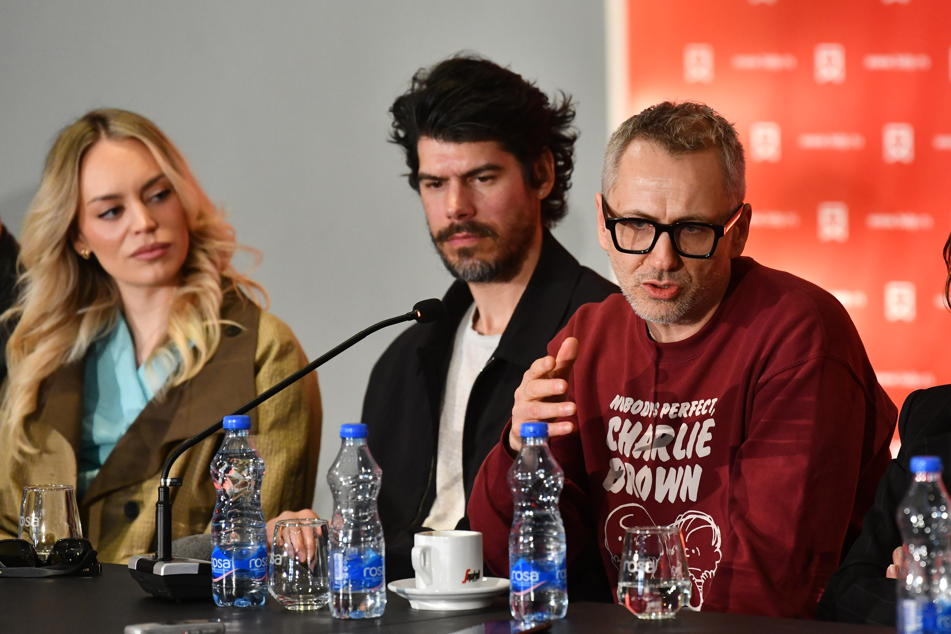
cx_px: 476
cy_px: 317
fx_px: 5283
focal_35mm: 200
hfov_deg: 10.3
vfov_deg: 6.9
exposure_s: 1/320
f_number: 4
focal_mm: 200
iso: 2000
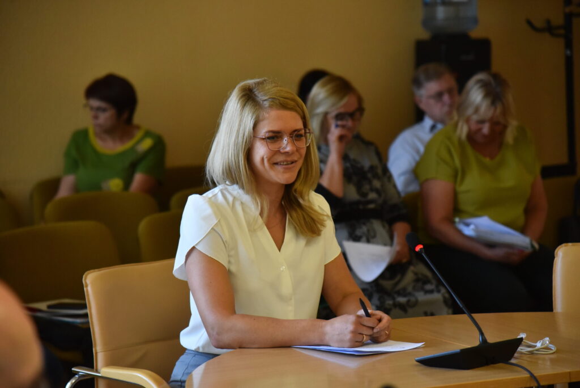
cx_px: 290
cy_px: 194
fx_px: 1934
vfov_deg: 11.4
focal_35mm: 120
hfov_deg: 17.1
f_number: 4
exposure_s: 1/500
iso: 3200
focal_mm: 120
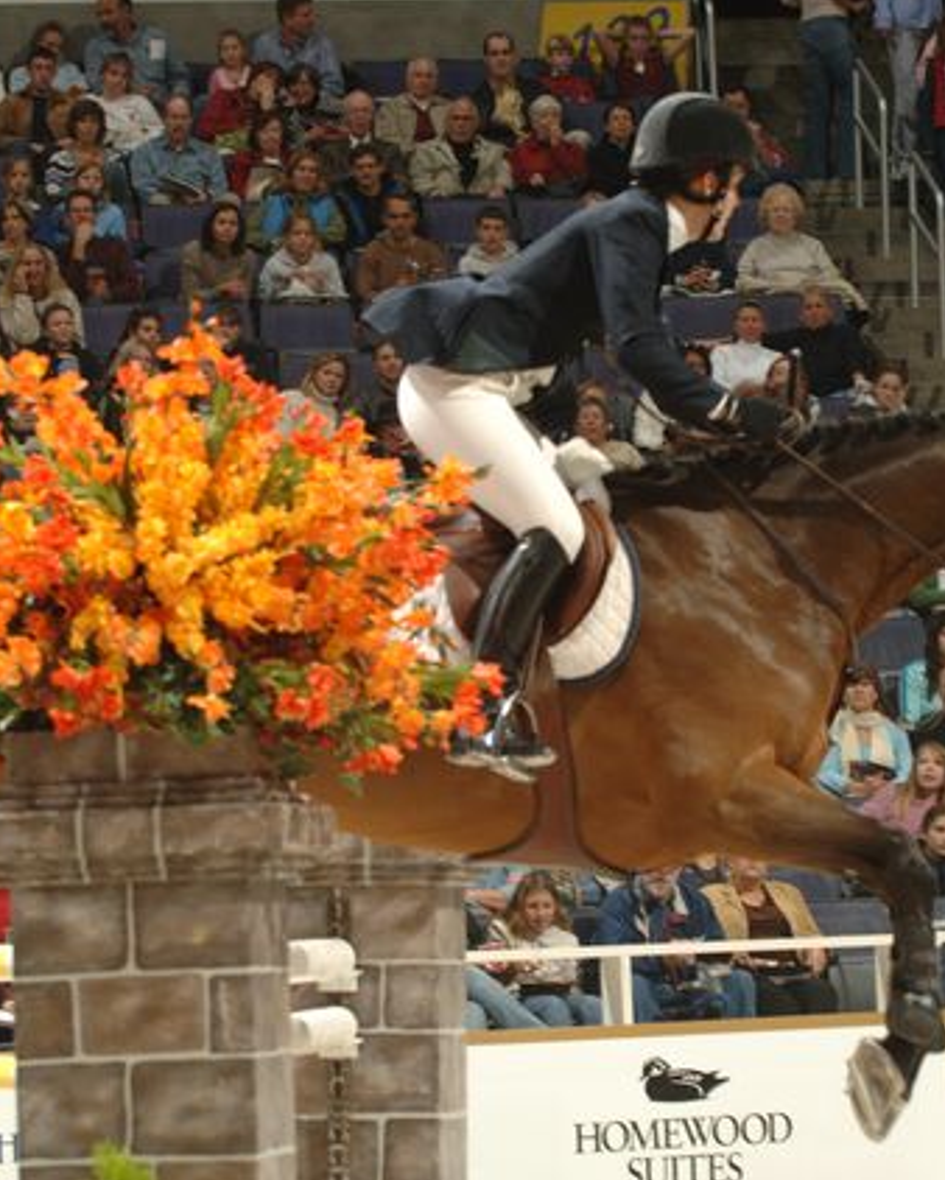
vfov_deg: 8.6
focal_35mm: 224
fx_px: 7815
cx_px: 596
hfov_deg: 6.9
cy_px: 589
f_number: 5
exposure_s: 1/250
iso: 320
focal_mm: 105
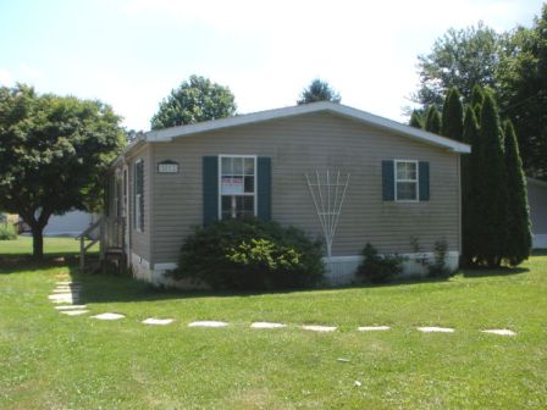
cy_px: 205
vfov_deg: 39.7
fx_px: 569
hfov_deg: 51.4
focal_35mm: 36
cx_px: 274
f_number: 5.6
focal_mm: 6.3
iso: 80
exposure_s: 1/200
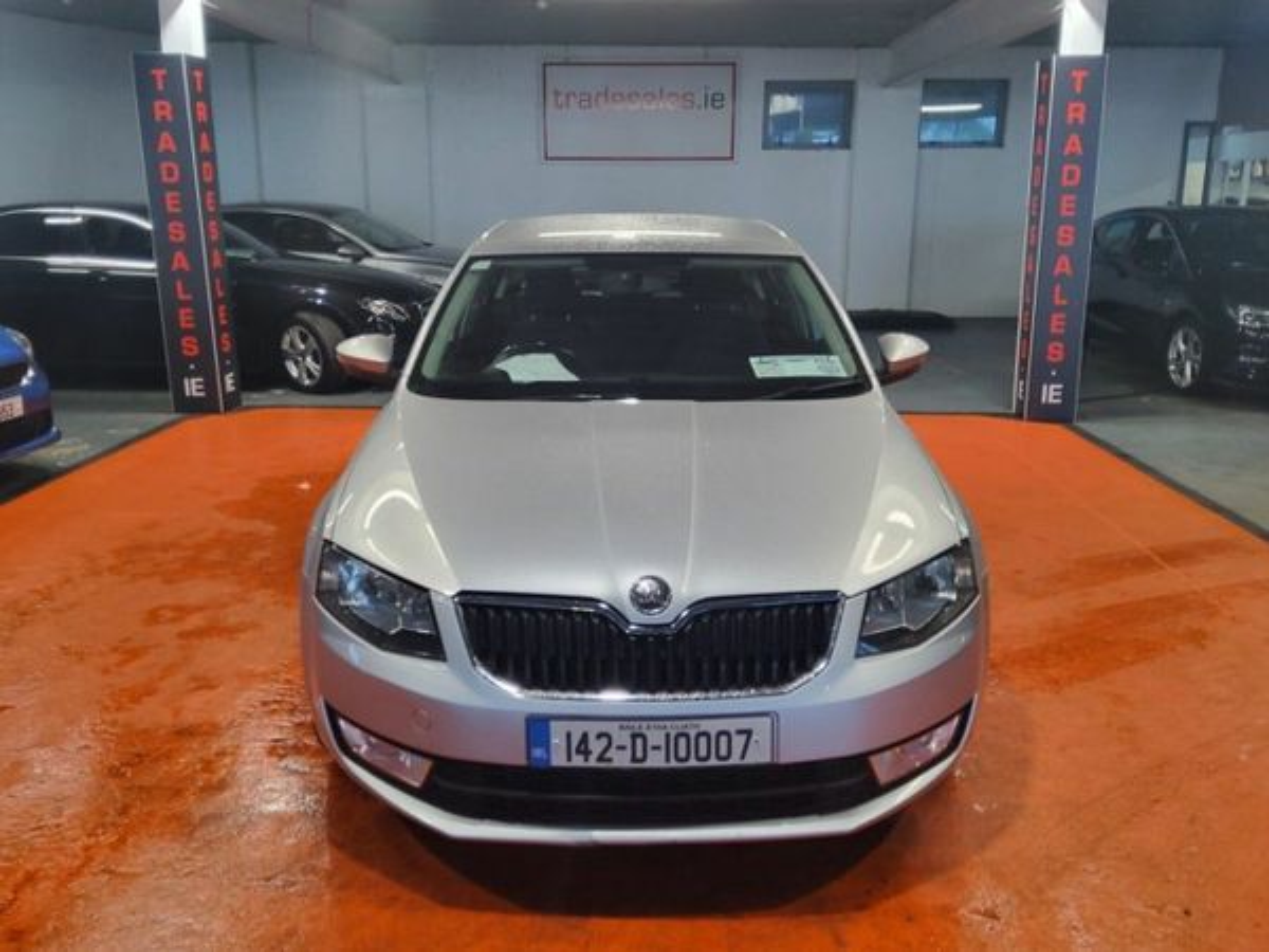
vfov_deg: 53.1
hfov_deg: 67.3
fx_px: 953
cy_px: 476
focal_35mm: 26
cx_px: 634
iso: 160
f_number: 2
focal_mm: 3.08
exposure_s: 1/50
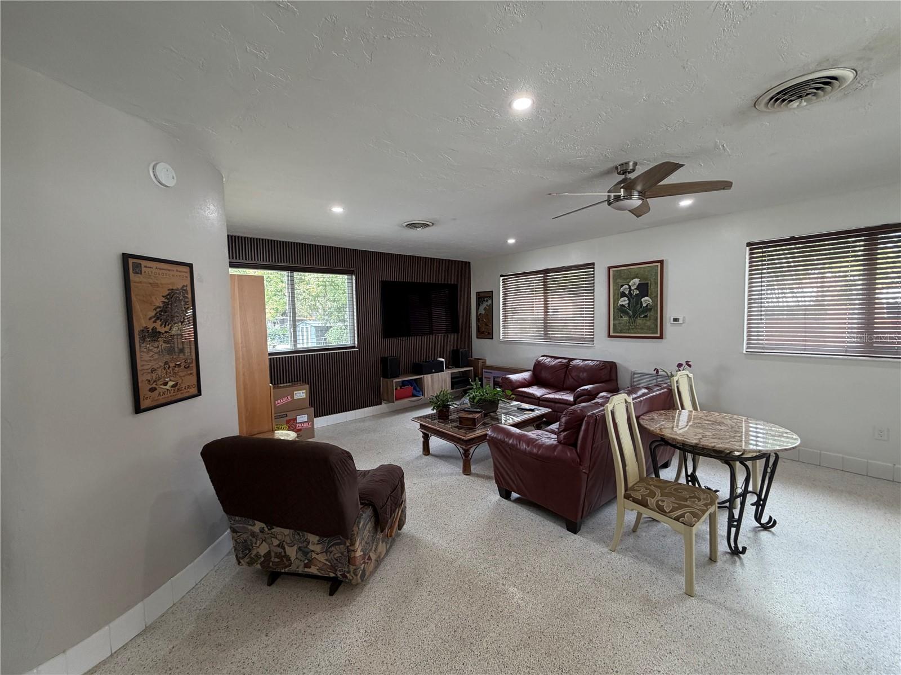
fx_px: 364
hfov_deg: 102.1
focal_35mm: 14
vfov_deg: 85.7
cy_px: 338
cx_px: 450
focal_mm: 2.22
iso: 250
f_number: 2.2
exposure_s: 1/120
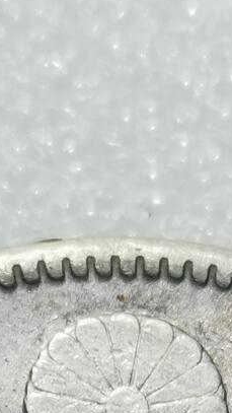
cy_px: 711
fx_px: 2898
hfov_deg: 4.6
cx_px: 143
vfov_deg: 7.9
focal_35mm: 265
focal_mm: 6.67
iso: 100
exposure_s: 1/100
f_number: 1.9
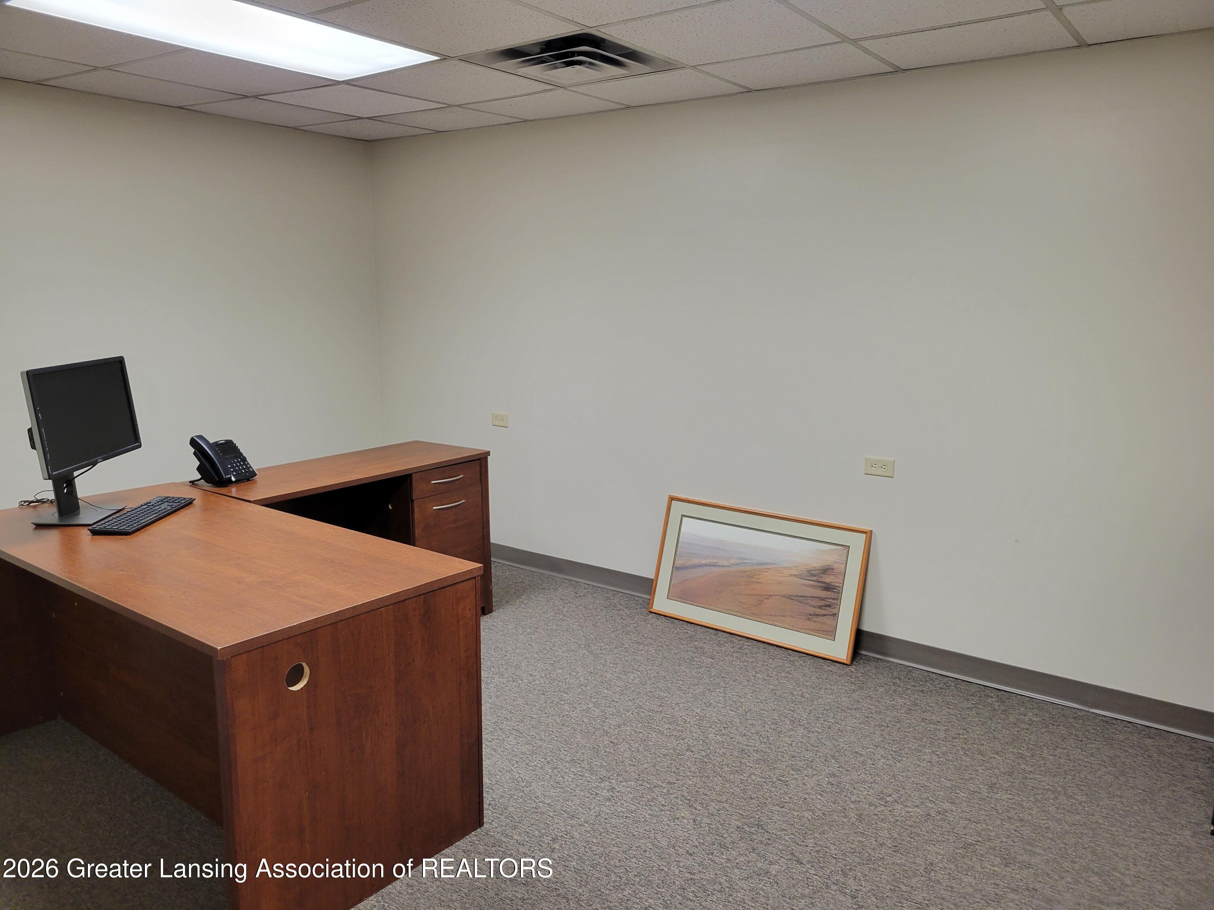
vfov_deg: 53.1
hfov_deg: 67.3
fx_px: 912
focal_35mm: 26
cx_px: 607
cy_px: 455
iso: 200
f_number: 1.8
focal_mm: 5.4
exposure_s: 1/60
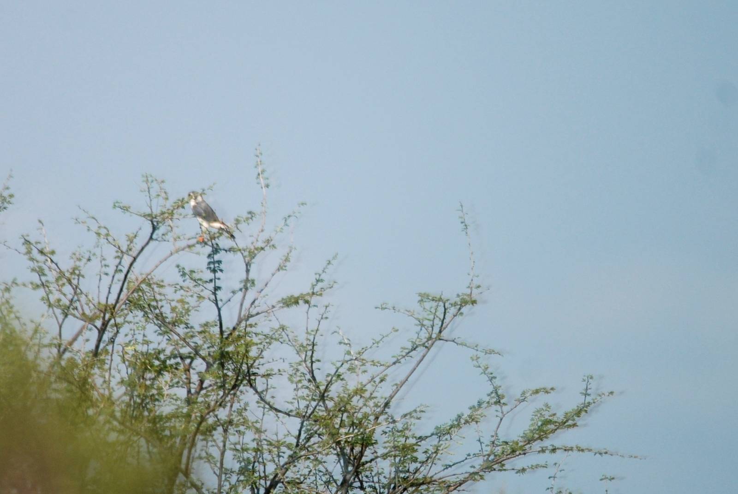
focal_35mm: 750
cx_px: 369
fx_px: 15393
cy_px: 247
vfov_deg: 1.8
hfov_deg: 2.7
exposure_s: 1/800
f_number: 6.3
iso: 200
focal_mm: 500
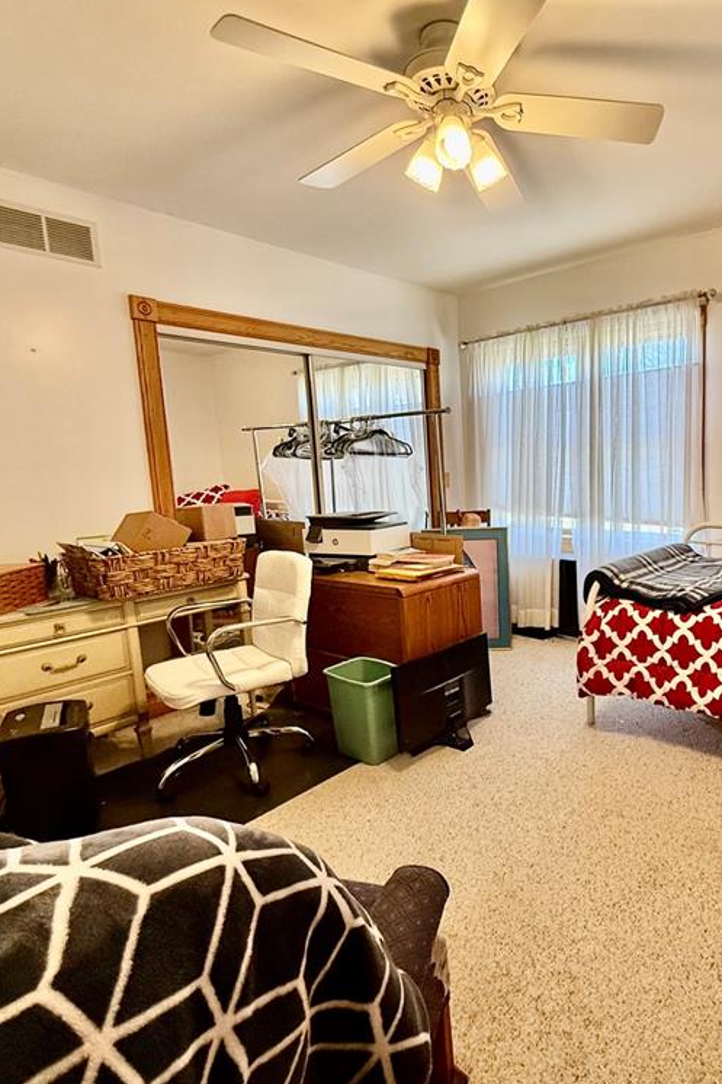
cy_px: 542
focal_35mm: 20
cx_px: 549
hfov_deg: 58.4
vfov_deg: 84.0
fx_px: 602
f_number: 2.2
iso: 250
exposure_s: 1/120
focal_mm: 2.22
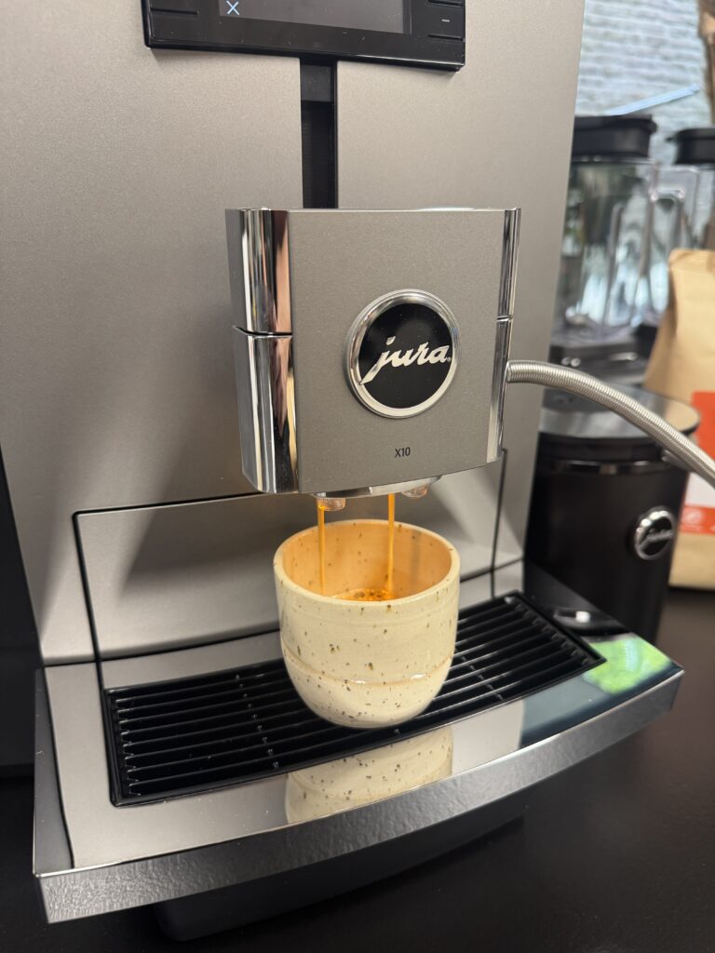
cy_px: 476
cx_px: 358
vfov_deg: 71.6
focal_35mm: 24
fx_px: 661
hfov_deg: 56.8
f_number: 1.78
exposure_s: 1/50
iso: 200
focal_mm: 6.76
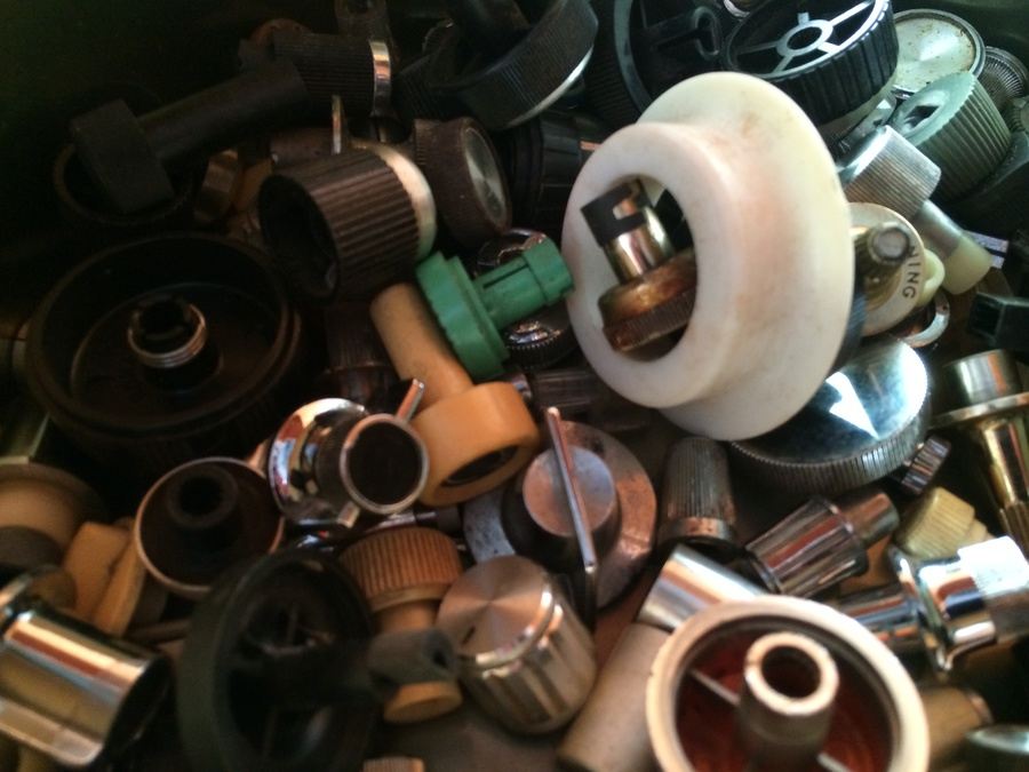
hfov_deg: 60.0
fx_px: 892
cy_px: 386
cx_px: 514
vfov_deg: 46.8
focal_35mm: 30
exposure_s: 1/17
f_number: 2.2
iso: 320
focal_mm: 4.12
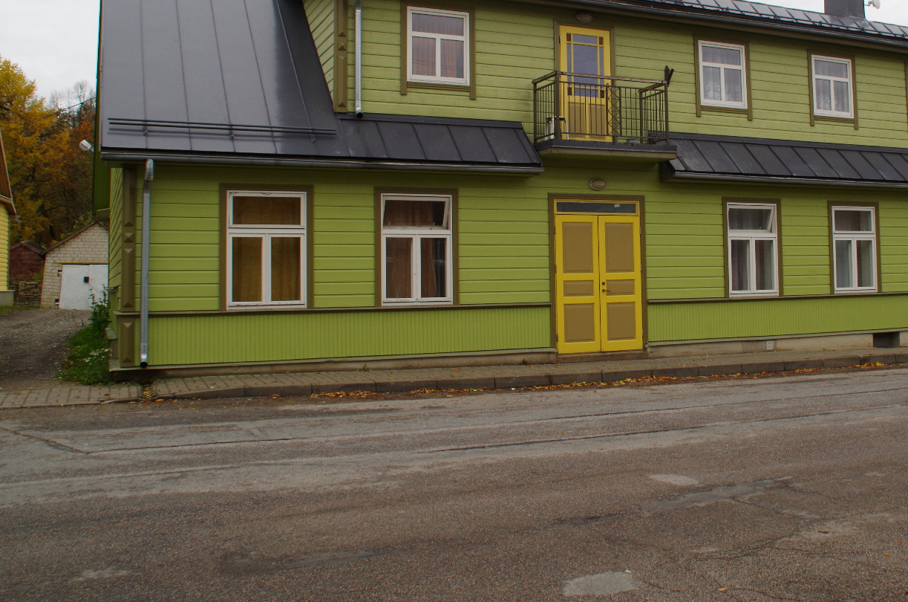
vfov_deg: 36.4
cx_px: 594
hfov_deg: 52.4
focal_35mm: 36
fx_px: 906
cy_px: 212
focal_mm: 18
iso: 500
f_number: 11
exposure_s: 1/60
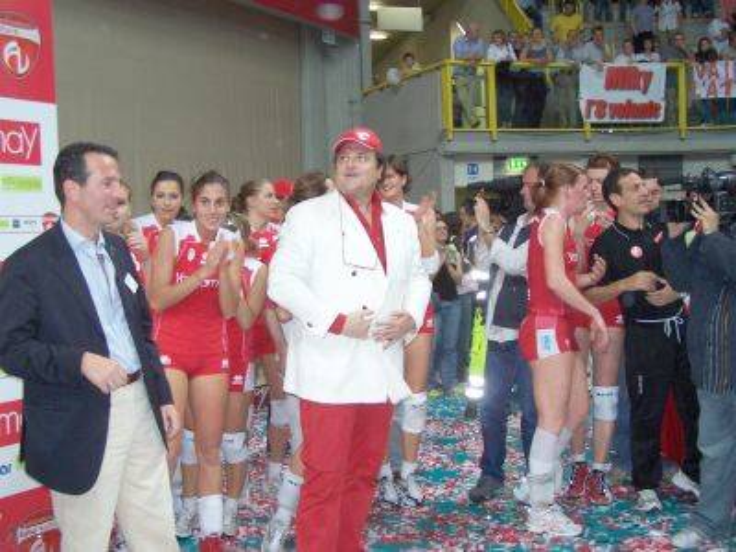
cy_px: 276
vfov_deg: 30.3
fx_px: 1021
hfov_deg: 39.7
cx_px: 368
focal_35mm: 48
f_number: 3
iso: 140
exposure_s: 1/60
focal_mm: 8
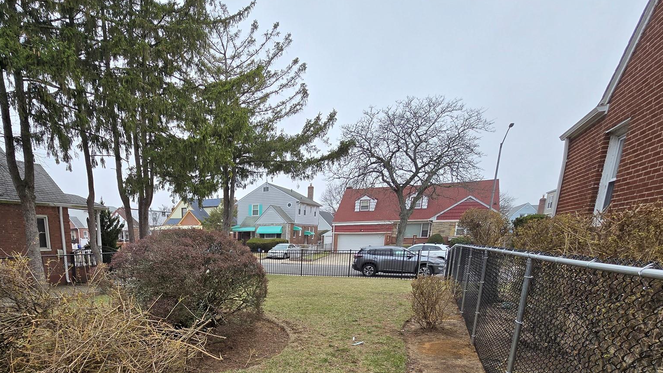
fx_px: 334
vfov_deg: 52.2
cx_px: 221
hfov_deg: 86.4
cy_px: 328
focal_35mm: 19
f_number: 2.2
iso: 50
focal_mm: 2.2
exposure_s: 1/812
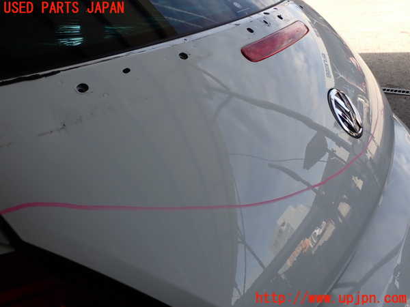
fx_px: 355
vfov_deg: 46.8
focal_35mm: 30
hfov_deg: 60.0
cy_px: 154
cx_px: 205
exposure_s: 1/320
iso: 100
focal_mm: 5.4
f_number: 3.2
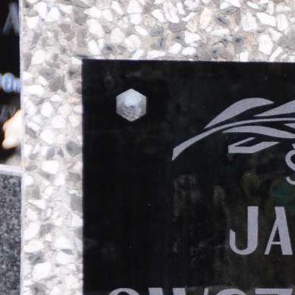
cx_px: 807
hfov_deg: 3.0
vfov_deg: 3.0
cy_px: 322
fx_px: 5544
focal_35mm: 575
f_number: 7.1
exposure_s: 1/250
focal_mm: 82
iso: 640
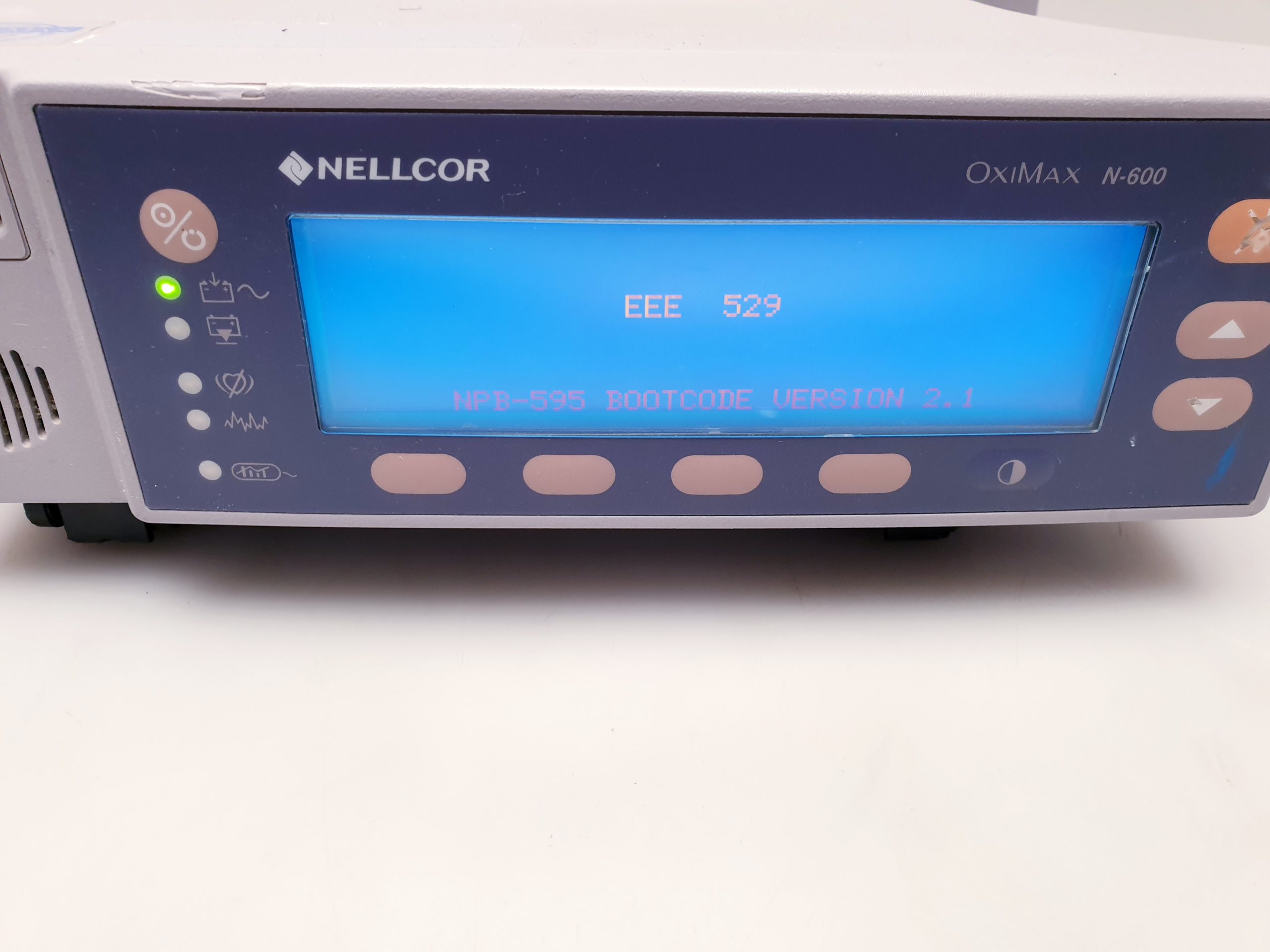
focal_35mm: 26
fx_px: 954
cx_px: 635
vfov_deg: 53.1
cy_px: 476
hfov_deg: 67.3
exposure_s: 1/50
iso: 100
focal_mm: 4.3
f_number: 2.4
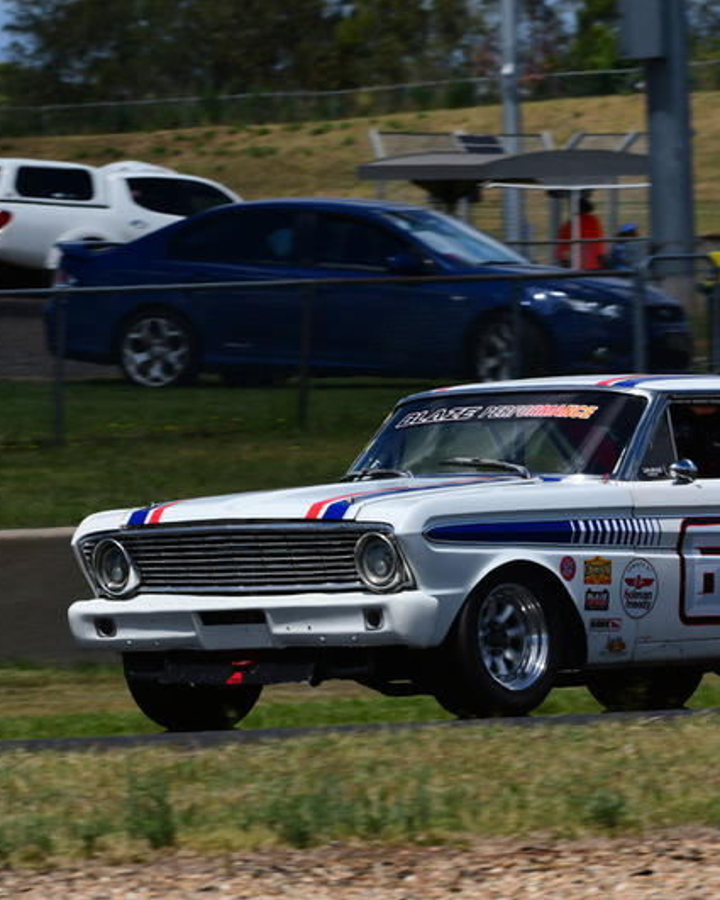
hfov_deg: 3.7
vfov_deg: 4.6
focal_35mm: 424
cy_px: 451
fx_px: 11291
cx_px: 517
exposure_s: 1/640
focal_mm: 200
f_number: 13
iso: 250
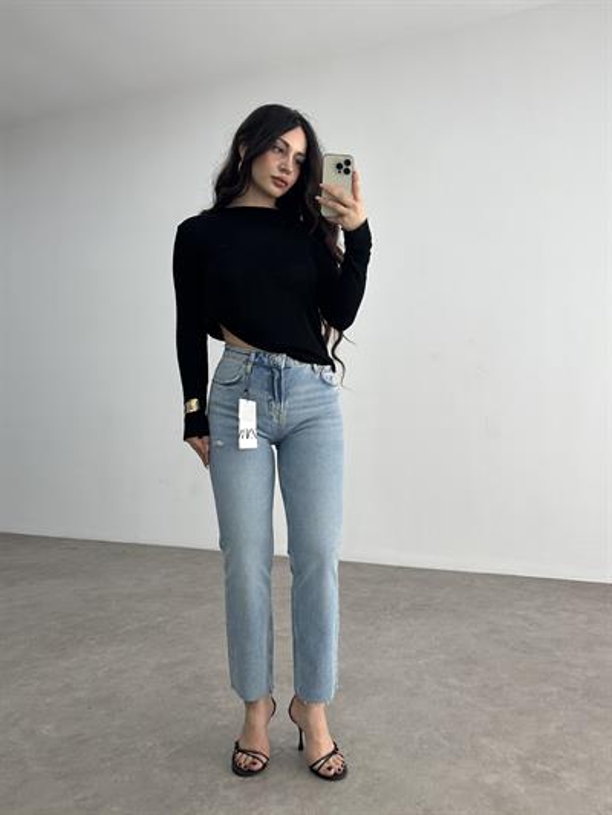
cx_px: 306
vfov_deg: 71.6
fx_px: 566
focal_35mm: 24
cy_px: 408
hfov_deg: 56.8
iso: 80
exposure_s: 1/121
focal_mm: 6.86
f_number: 1.78
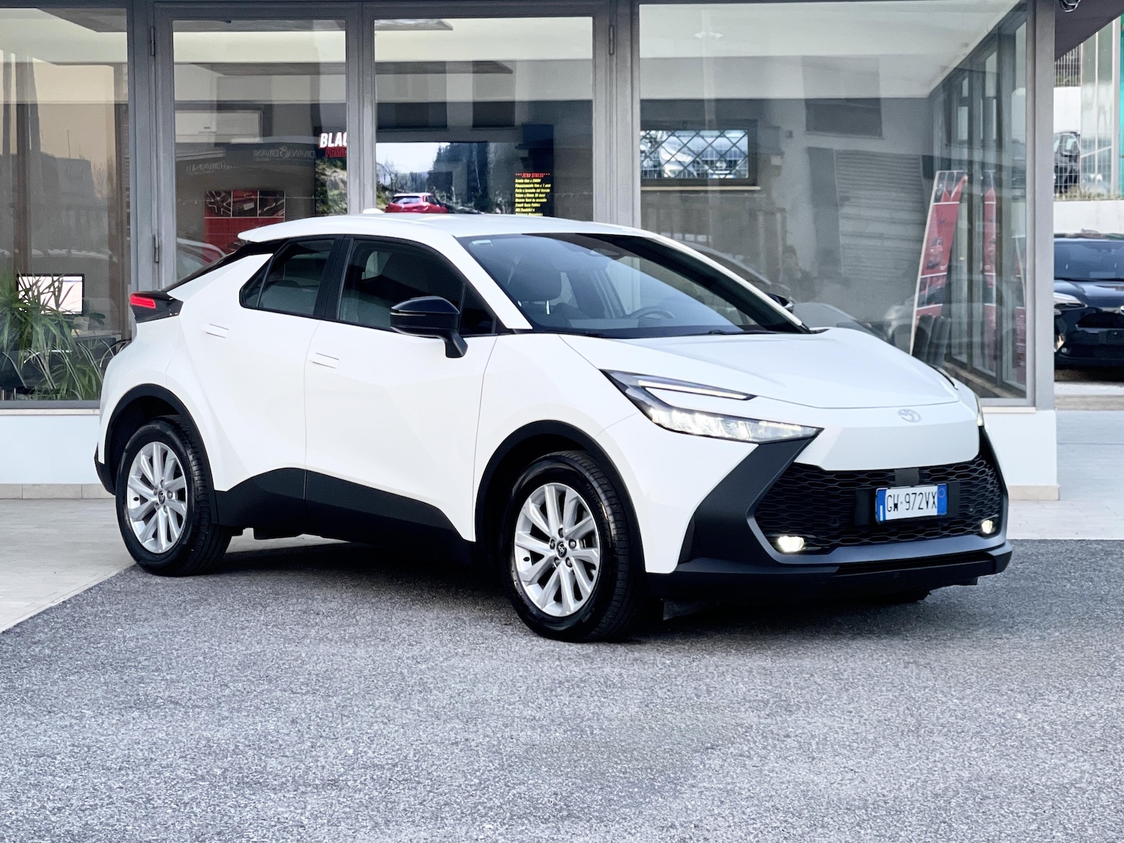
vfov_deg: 22.9
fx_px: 2078
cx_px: 562
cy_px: 422
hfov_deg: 30.3
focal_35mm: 64
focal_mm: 7.5
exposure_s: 1/121
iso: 125
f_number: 2.2
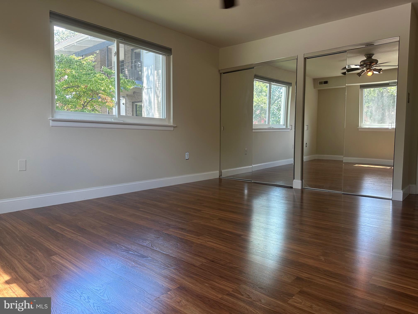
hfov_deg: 71.6
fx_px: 290
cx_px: 209
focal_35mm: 24
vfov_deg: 56.8
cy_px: 157
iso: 125
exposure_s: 1/120
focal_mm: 6.86
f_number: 1.78
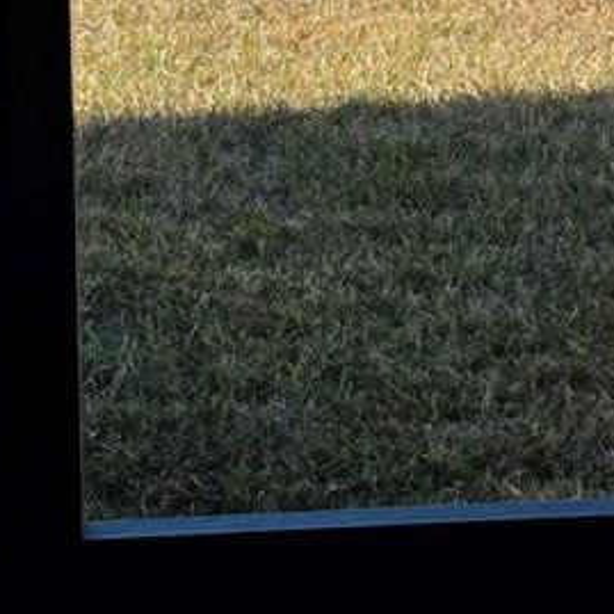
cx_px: 523
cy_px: -167
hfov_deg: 14.3
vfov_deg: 13.9
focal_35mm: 121
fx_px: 2428
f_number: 1.7
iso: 80
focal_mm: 6.3
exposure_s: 1/4145
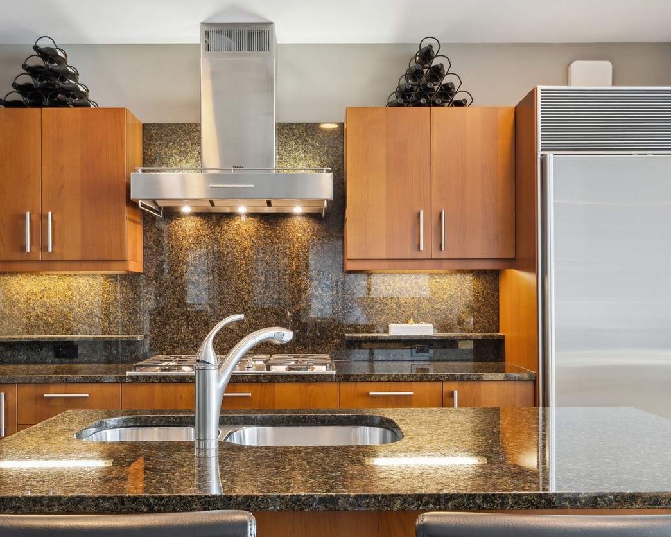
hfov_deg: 54.6
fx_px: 650
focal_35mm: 33
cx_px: 358
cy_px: 292
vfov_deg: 44.8
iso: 200
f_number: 9.5
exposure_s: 1/6
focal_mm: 22.5
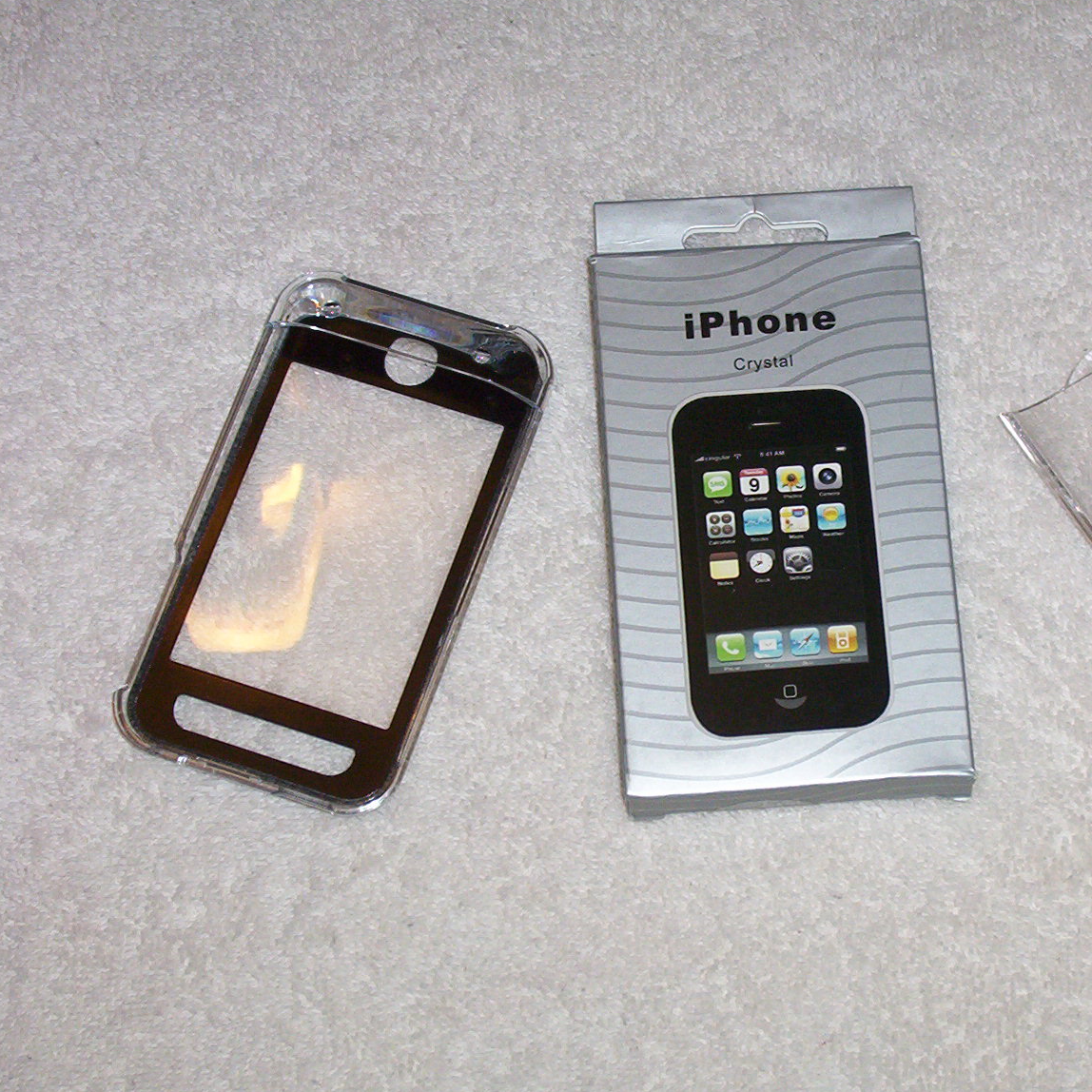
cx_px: 772
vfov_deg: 17.1
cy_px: 564
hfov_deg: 17.0
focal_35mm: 102
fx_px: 3640
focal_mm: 10.76
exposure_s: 1/93.2
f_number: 3.62
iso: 140
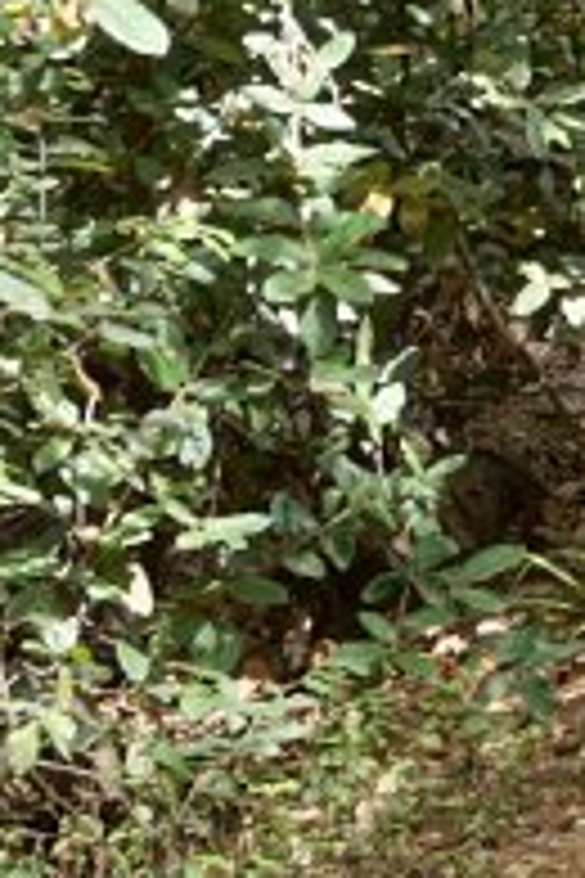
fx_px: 5938
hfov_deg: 5.5
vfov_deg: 8.4
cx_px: 1166
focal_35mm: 244
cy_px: 347
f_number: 5
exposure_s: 1/60
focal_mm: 31
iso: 250
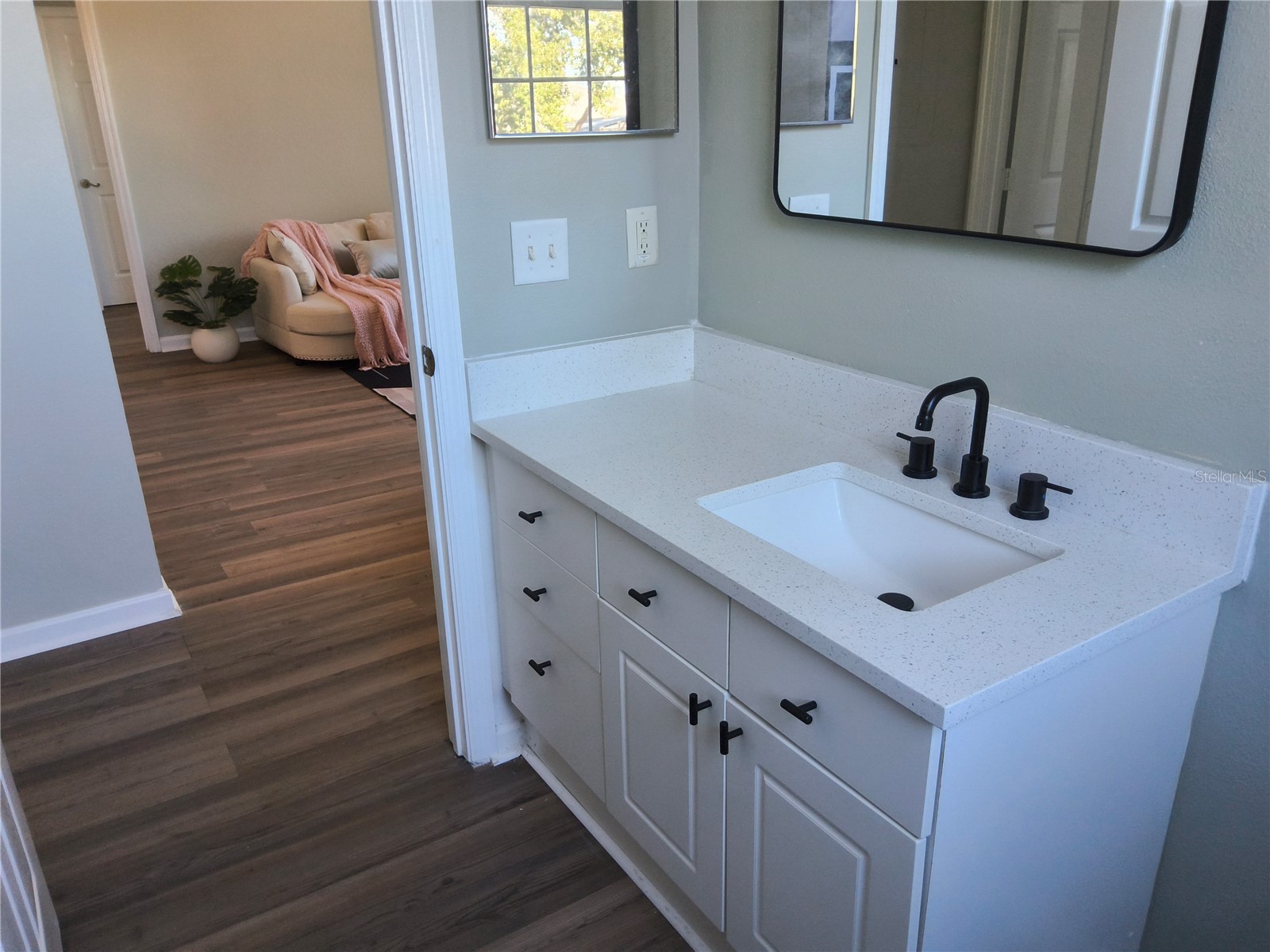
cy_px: 476
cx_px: 635
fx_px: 917
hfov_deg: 69.4
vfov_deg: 54.9
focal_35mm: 25
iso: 160
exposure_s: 1/120
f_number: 2
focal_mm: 3.08
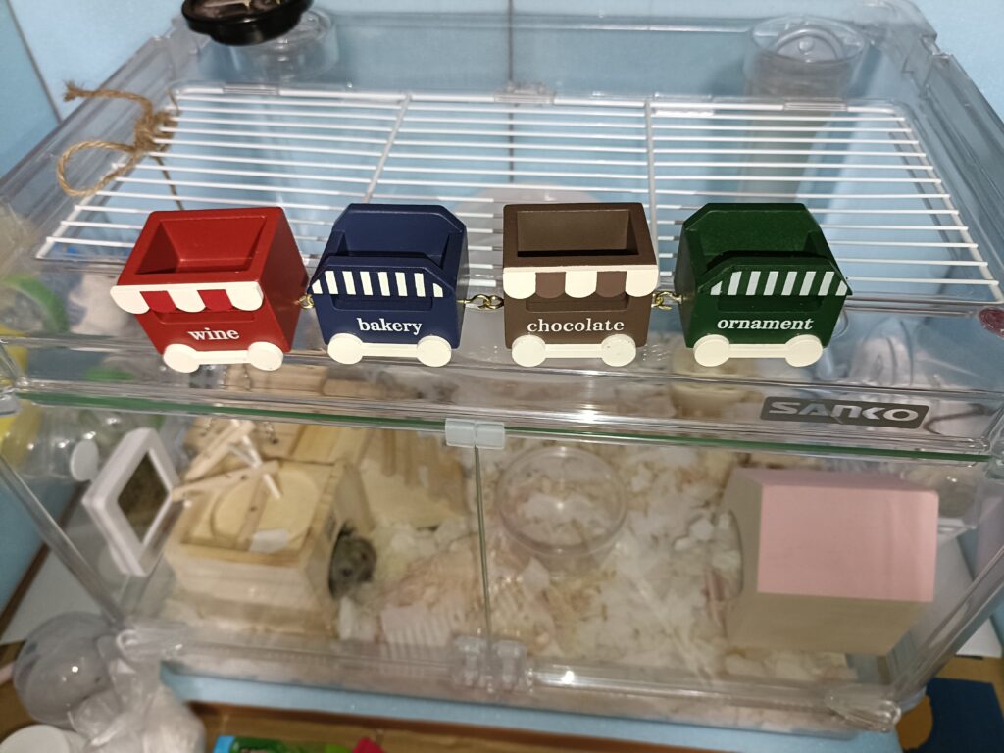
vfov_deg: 54.9
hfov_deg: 69.4
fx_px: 725
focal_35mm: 25
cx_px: 502
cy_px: 376
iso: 1000
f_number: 1.7
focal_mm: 4.7
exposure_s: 1/30
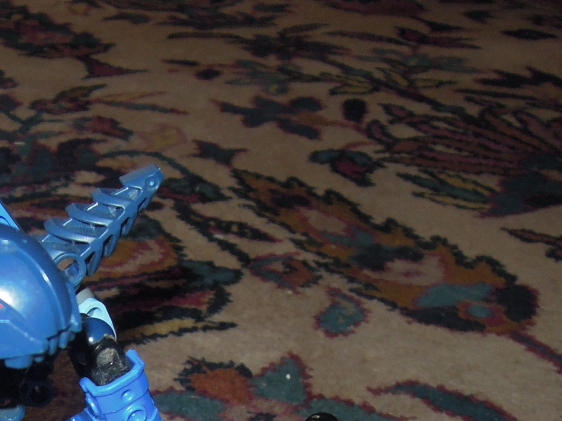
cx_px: 5
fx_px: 1055
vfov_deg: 21.5
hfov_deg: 28.1
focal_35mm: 65
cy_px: 458
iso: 180
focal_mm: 4.3
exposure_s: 1/30
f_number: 2.5
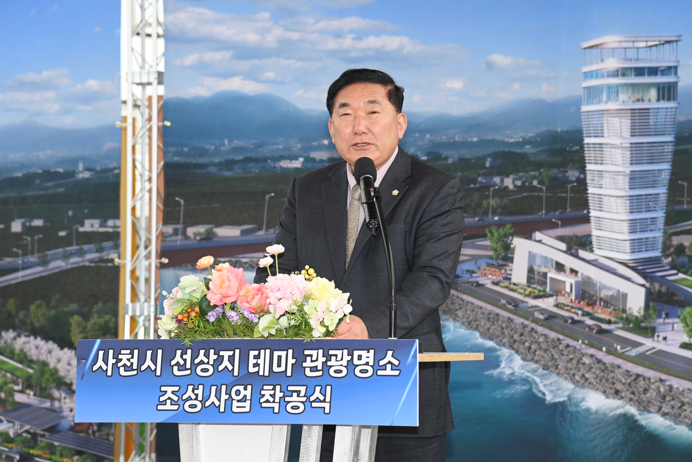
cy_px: 231
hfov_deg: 17.1
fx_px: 2306
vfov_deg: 11.4
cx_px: 346
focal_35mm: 120
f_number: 6.3
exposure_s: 1/250
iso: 320
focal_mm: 120
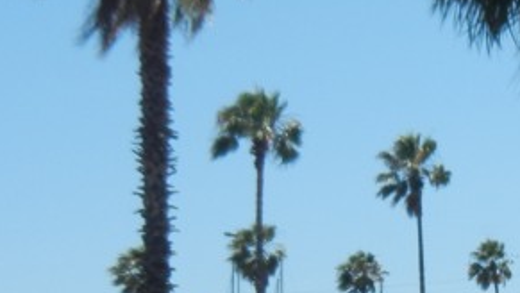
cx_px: 475
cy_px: 250
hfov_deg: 18.3
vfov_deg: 10.5
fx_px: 1586
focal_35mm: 115
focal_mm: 5.4
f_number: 7
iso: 160
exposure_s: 1/438
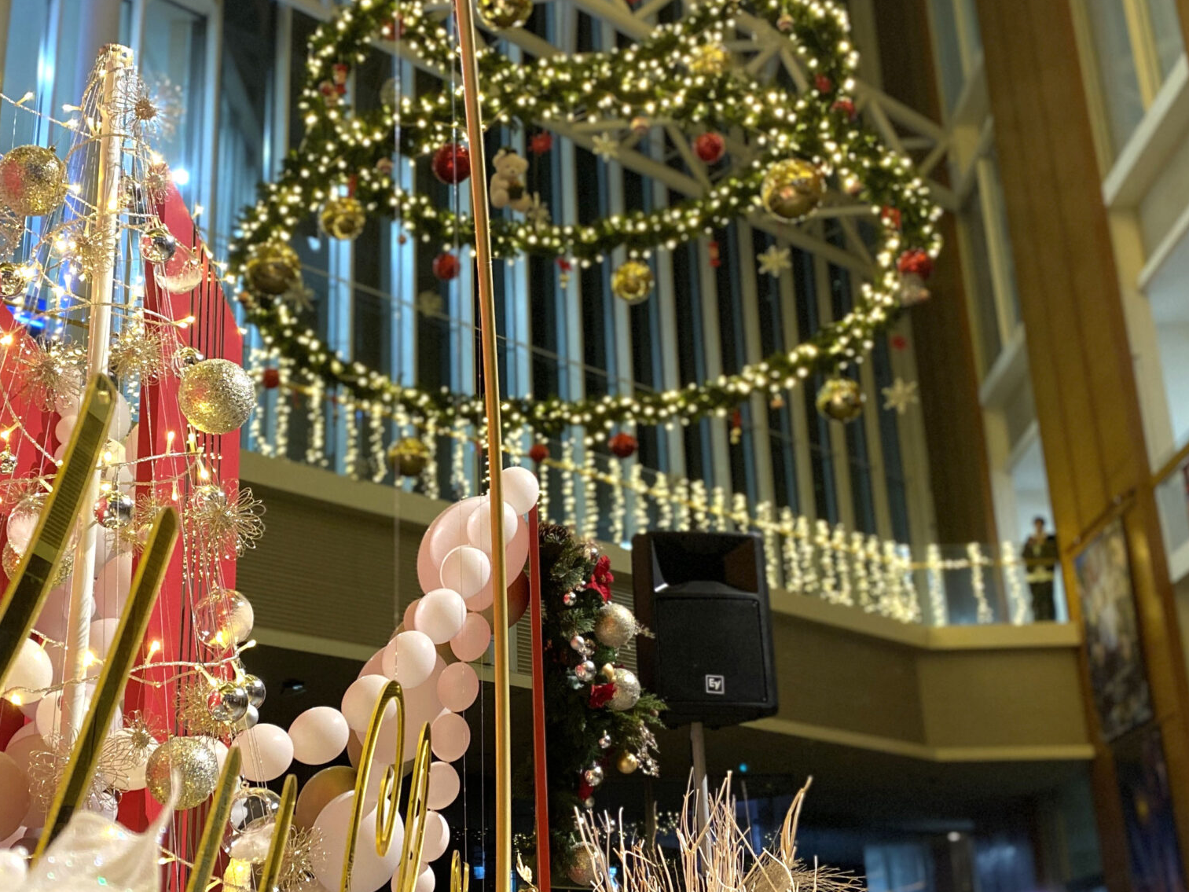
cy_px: 479
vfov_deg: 32.9
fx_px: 1511
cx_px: 468
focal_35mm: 44
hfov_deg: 42.7
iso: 200
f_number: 1.8
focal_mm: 4.25
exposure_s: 1/50
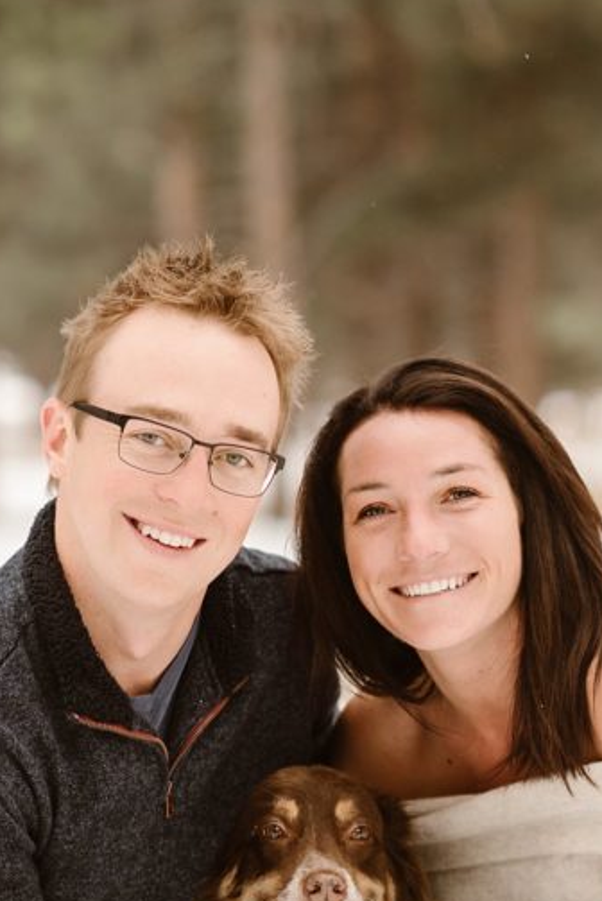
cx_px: 403
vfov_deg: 11.8
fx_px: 4333
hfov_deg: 7.9
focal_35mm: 173
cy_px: 840
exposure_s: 1/250
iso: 200
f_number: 2.5
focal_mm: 85
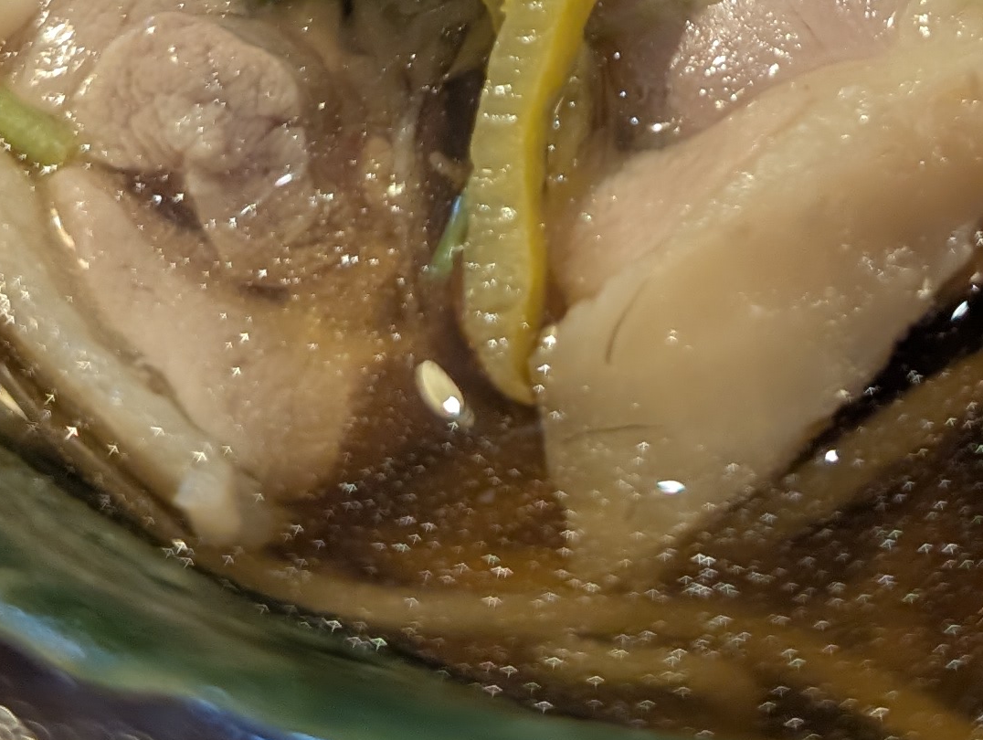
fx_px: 2588
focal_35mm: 91
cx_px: 628
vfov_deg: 15.1
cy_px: -353
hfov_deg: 21.5
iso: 398
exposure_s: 1/43.1
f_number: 1.68
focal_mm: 6.9
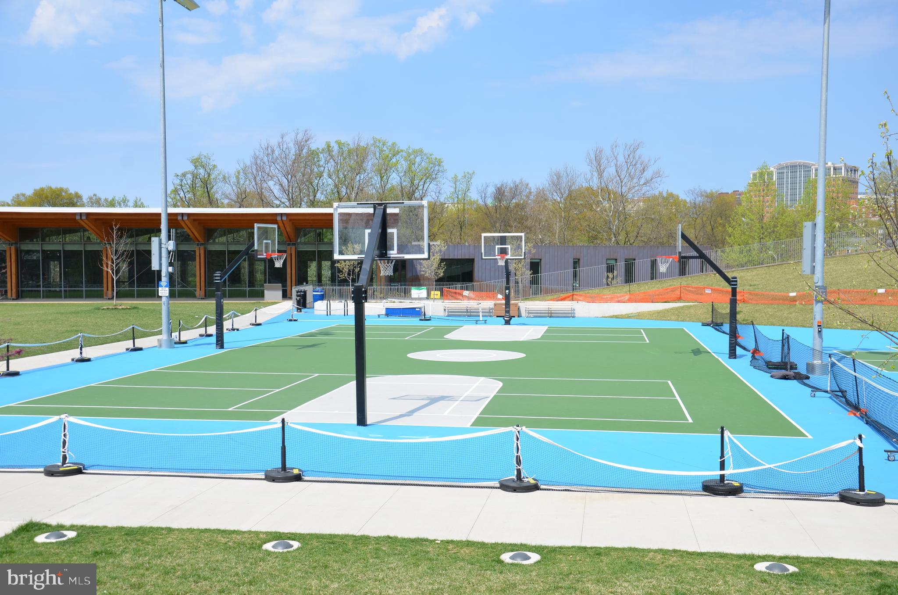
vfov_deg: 35.3
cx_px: 449
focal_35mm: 38
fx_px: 933
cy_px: 298
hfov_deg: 51.4
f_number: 8
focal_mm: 25
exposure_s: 1/250
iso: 100
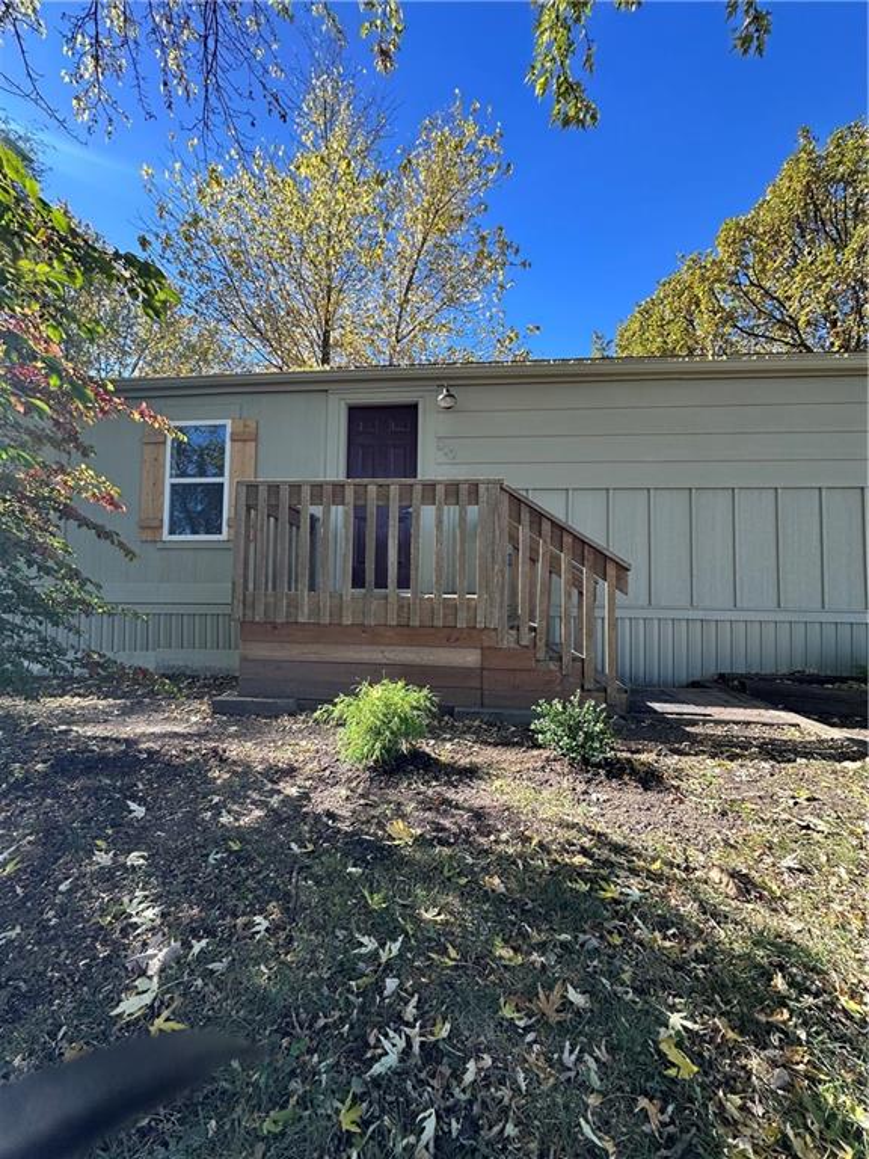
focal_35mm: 14
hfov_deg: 85.7
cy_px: 580
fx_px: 469
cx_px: 434
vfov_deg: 102.1
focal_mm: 2.22
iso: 40
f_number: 2.2
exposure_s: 1/292
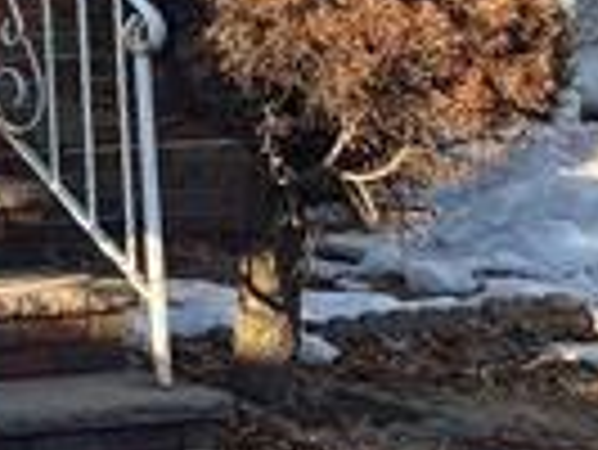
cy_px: -718
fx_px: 3458
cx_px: -1075
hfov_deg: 8.5
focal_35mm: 200
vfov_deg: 6.9
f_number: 1.6
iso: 50
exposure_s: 1/959
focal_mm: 5.96
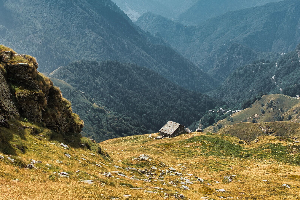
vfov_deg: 20.3
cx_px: 133
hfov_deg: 30.0
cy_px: 70
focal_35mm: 67
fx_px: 558
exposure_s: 1/640
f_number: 5.6
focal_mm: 16.62
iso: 125
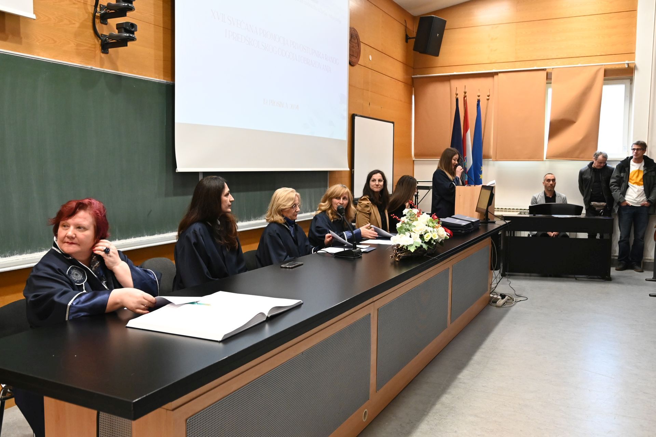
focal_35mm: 30
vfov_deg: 43.6
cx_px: 328
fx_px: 547
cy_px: 218
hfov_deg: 61.9
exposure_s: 1/250
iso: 3200
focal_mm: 20
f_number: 2.5
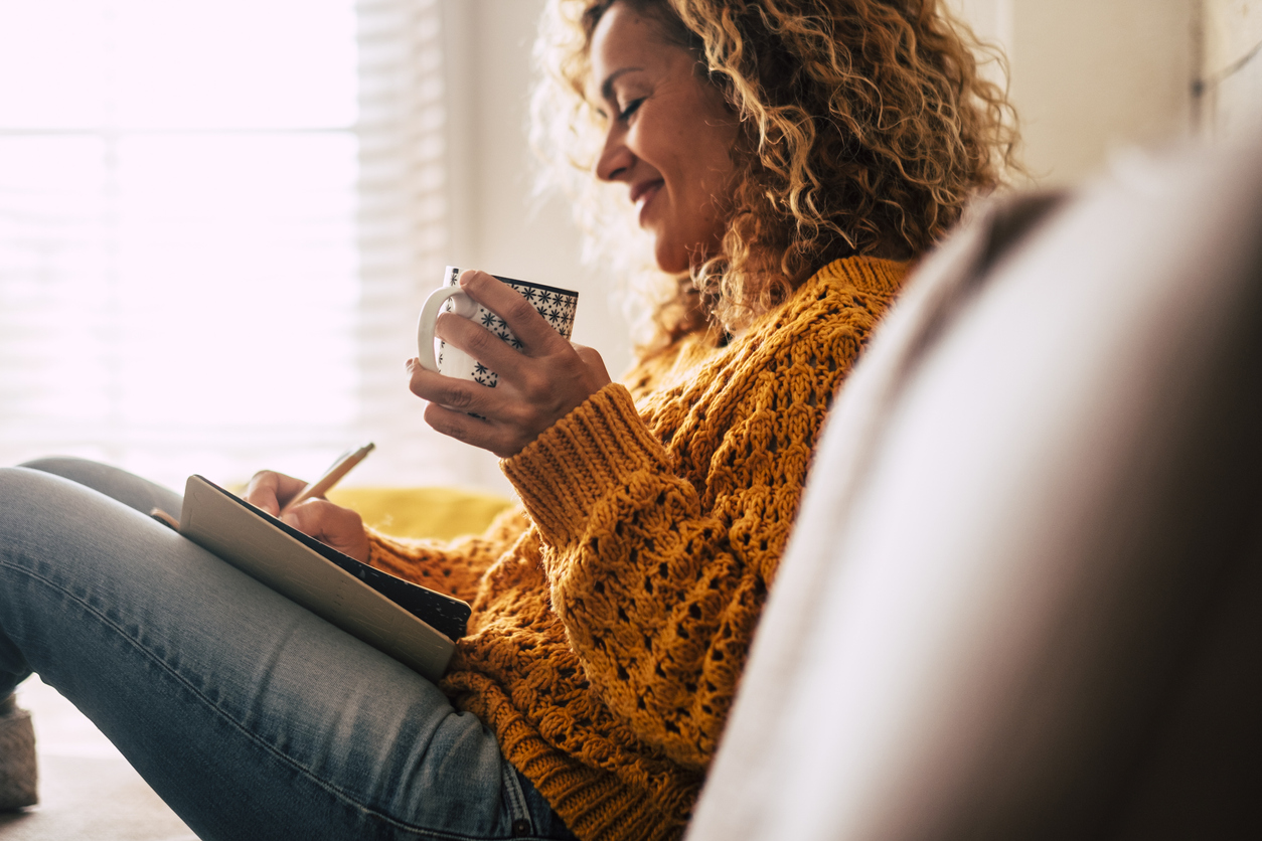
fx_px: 2944
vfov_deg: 16.3
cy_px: 420
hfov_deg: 24.2
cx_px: 631
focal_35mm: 84
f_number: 1.2
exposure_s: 1/125
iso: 200
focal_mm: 56
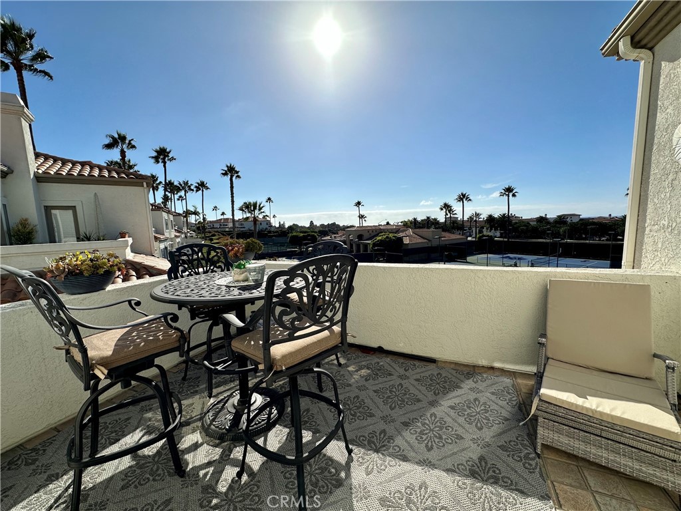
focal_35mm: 14
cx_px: 340
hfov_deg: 102.1
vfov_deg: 85.7
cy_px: 256
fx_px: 275
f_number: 2.2
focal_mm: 2.22
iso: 50
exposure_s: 1/5051
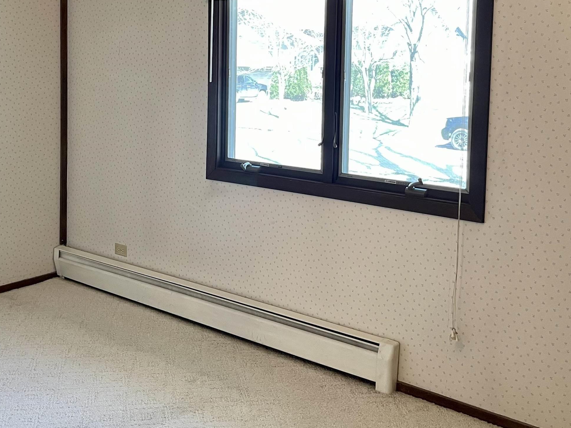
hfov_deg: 45.6
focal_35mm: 41
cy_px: 125
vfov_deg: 34.6
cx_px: 245
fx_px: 676
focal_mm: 5.1
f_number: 1.6
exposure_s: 1/60
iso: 100
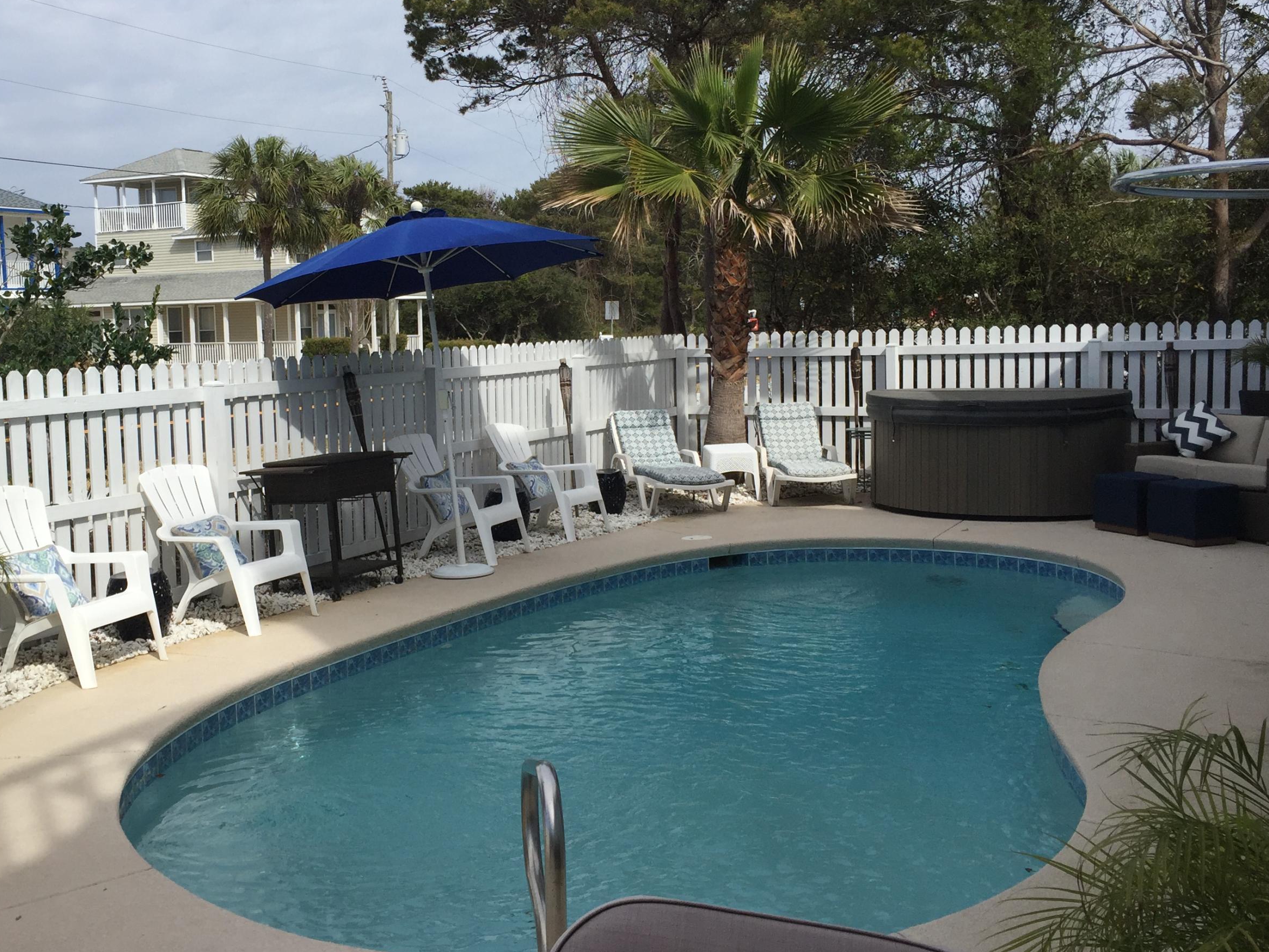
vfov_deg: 38.6
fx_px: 1357
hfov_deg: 49.7
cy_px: 411
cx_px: 484
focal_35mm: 37
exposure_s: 1/3049
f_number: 2.2
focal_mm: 4.15
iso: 32
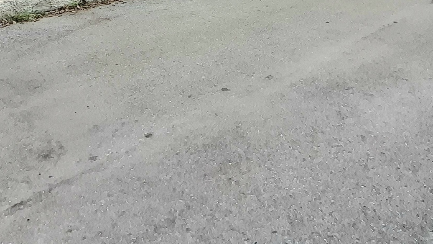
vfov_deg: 24.6
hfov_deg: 56.1
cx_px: 169
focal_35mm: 35
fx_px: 402
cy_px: -138
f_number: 2.2
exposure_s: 1/667
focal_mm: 1.74
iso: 40
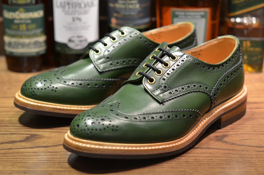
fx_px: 549
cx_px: 132
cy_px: 88
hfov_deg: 27.0
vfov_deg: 18.1
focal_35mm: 75
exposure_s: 1/30
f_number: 2.8
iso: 800
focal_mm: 50
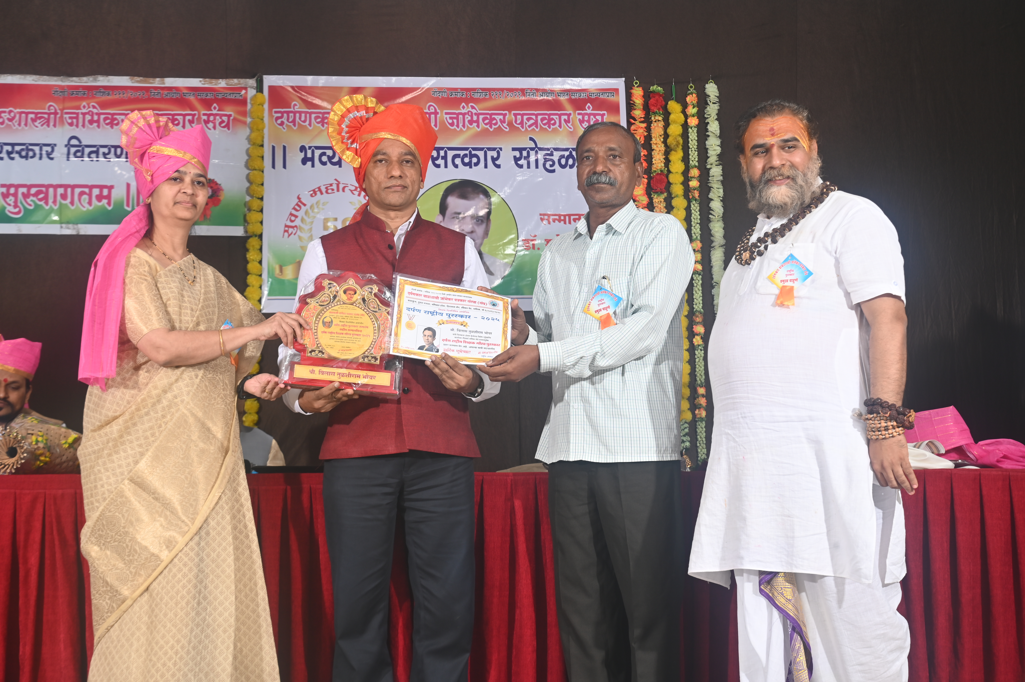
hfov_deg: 38.2
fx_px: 1480
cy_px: 341
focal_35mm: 52
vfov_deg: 26.0
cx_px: 512
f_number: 10
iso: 160
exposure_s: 1/100
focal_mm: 52
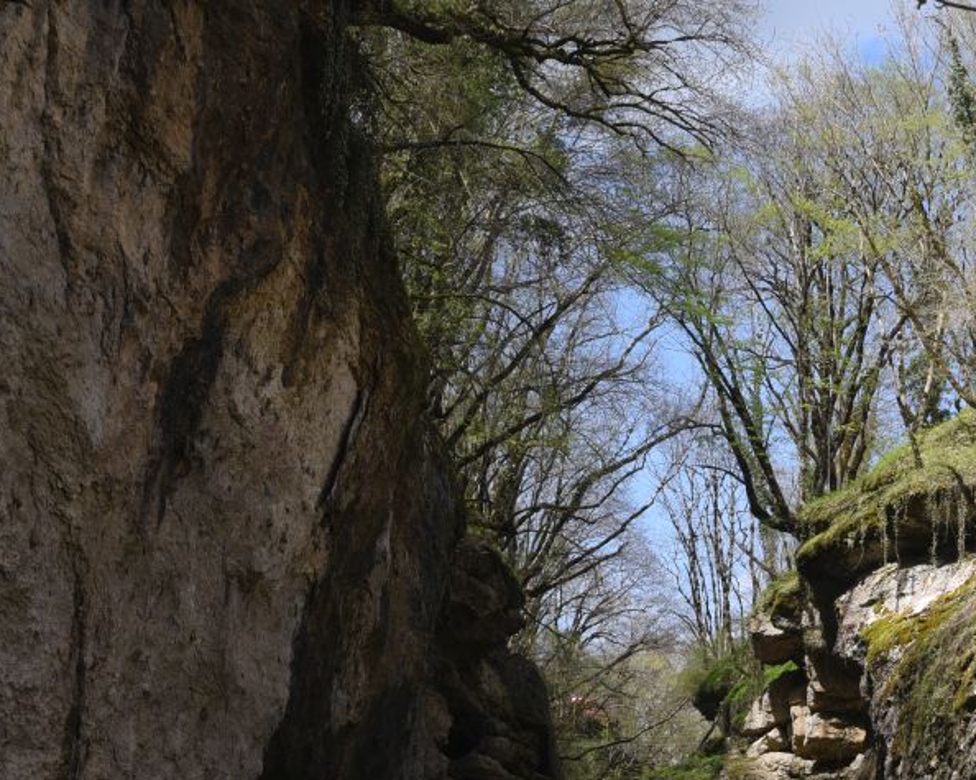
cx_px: 771
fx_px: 2137
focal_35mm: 74
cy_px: 475
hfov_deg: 25.3
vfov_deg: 20.7
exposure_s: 1/125
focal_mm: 36
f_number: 9
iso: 125
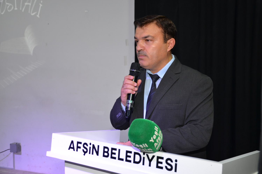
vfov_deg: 29.7
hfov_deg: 43.7
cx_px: 131
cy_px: 87
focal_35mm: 45
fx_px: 327
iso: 640
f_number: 4
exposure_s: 1/60
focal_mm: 30
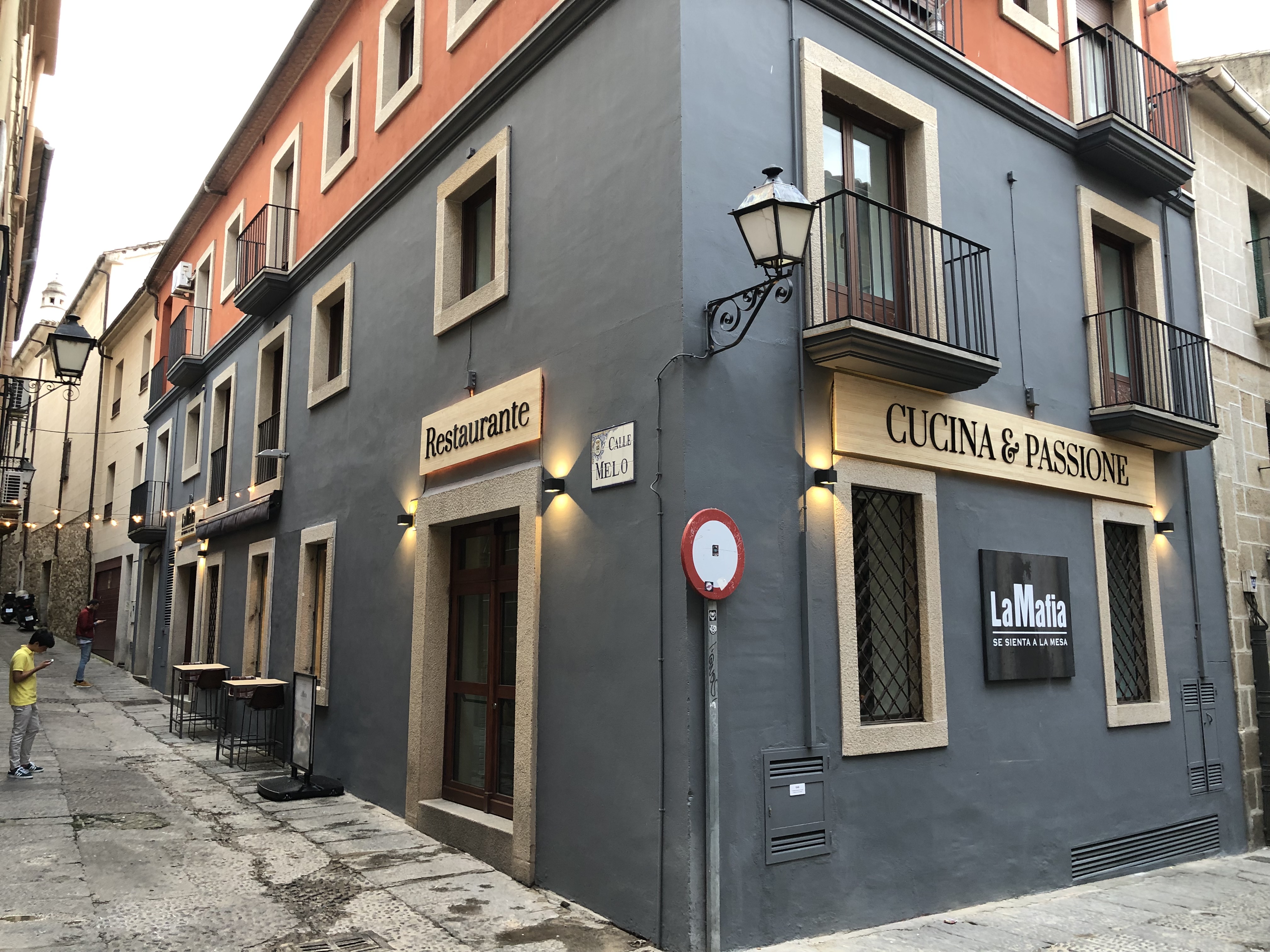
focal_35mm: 28
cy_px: 476
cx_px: 635
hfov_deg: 63.4
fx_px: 1027
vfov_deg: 49.7
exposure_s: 1/20
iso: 40
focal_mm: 3.99
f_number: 1.8
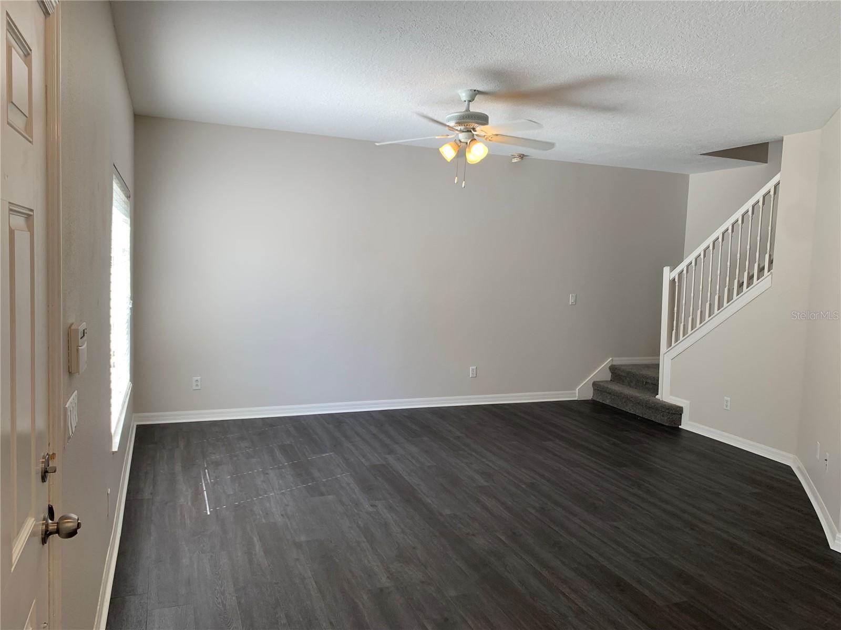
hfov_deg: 67.3
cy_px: 315
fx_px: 632
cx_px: 420
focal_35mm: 26
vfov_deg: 53.1
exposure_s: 1/120
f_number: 1.8
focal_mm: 4.25
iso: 40
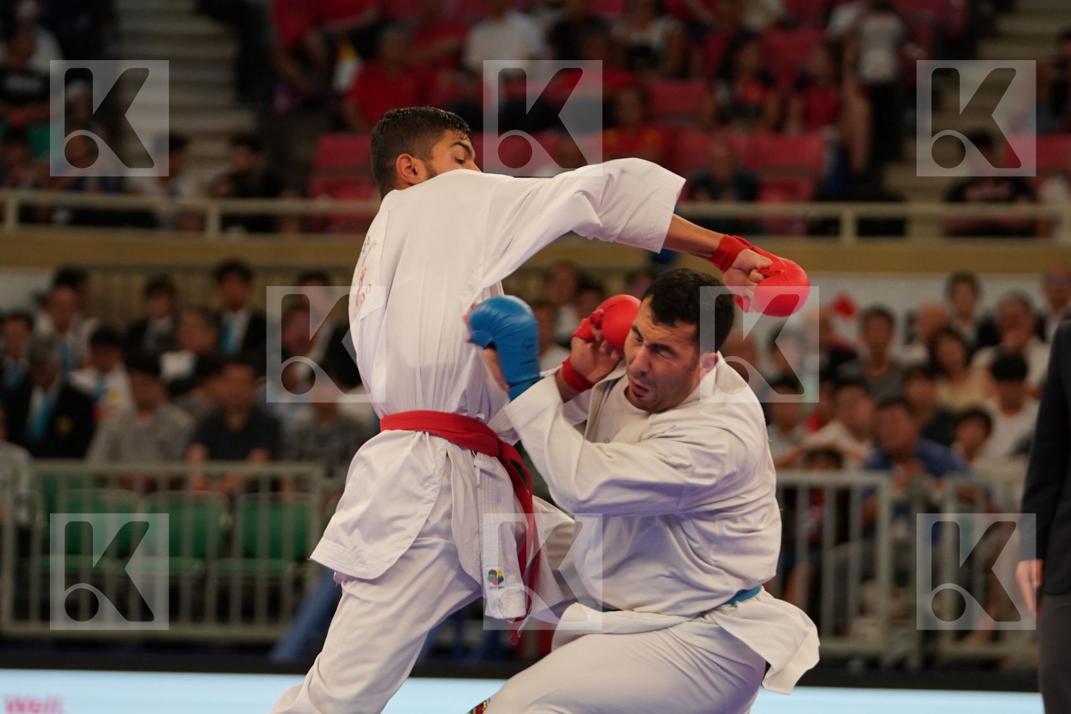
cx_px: 543
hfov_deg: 8.9
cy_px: 345
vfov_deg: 6.0
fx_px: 6843
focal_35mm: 230
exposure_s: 1/1000
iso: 1600
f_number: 2.8
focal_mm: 143
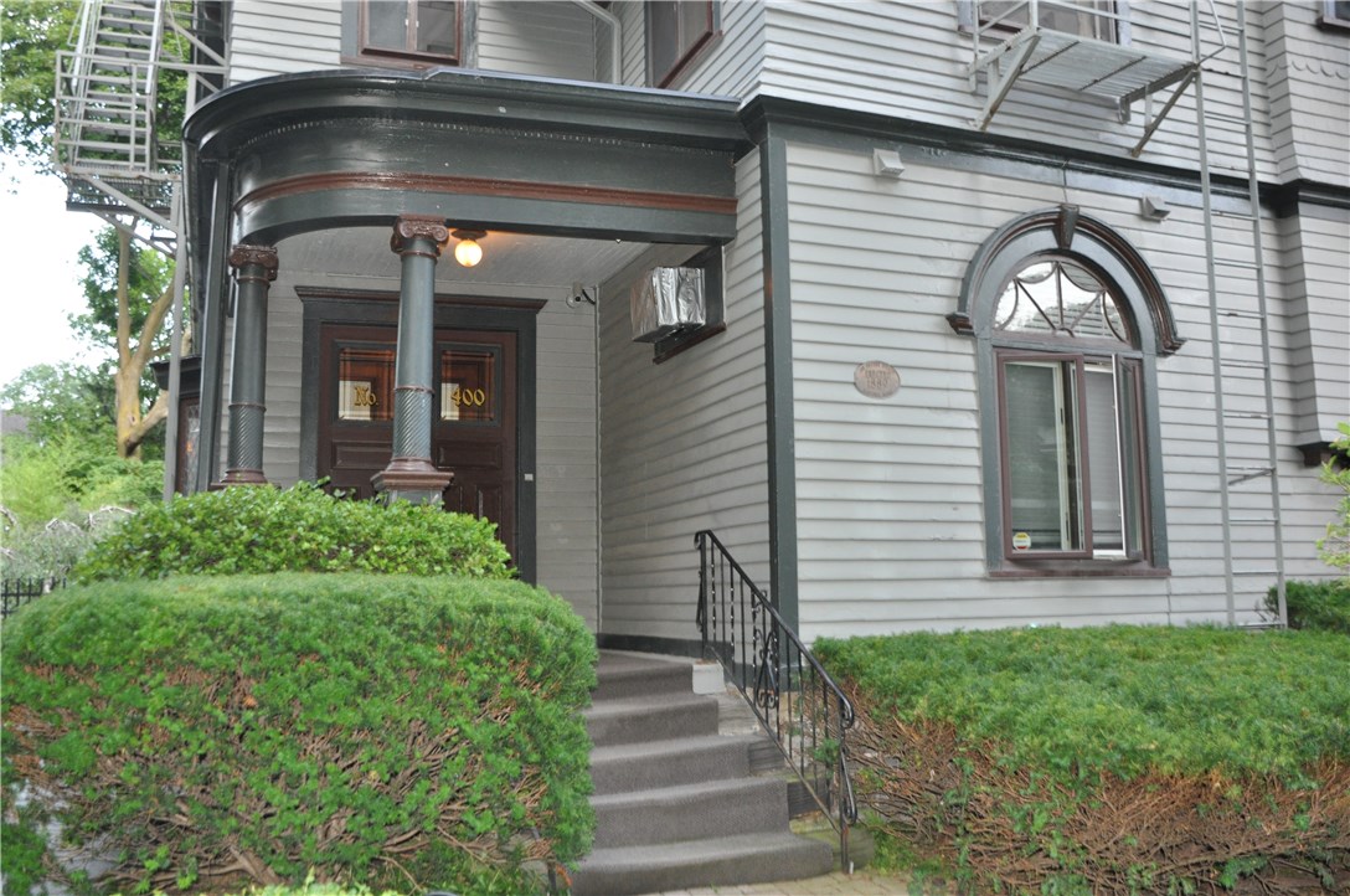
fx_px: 1179
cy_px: 448
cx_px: 675
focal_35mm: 32
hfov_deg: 59.6
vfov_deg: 41.6
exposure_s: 1/60
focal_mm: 21
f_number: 3.5
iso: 800
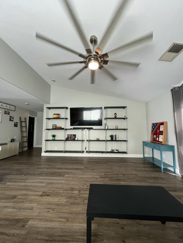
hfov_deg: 89.9
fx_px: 92
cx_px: 92
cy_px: 122
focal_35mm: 13
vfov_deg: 106.2
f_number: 1.8
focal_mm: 1.57
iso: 200
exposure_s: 1/60
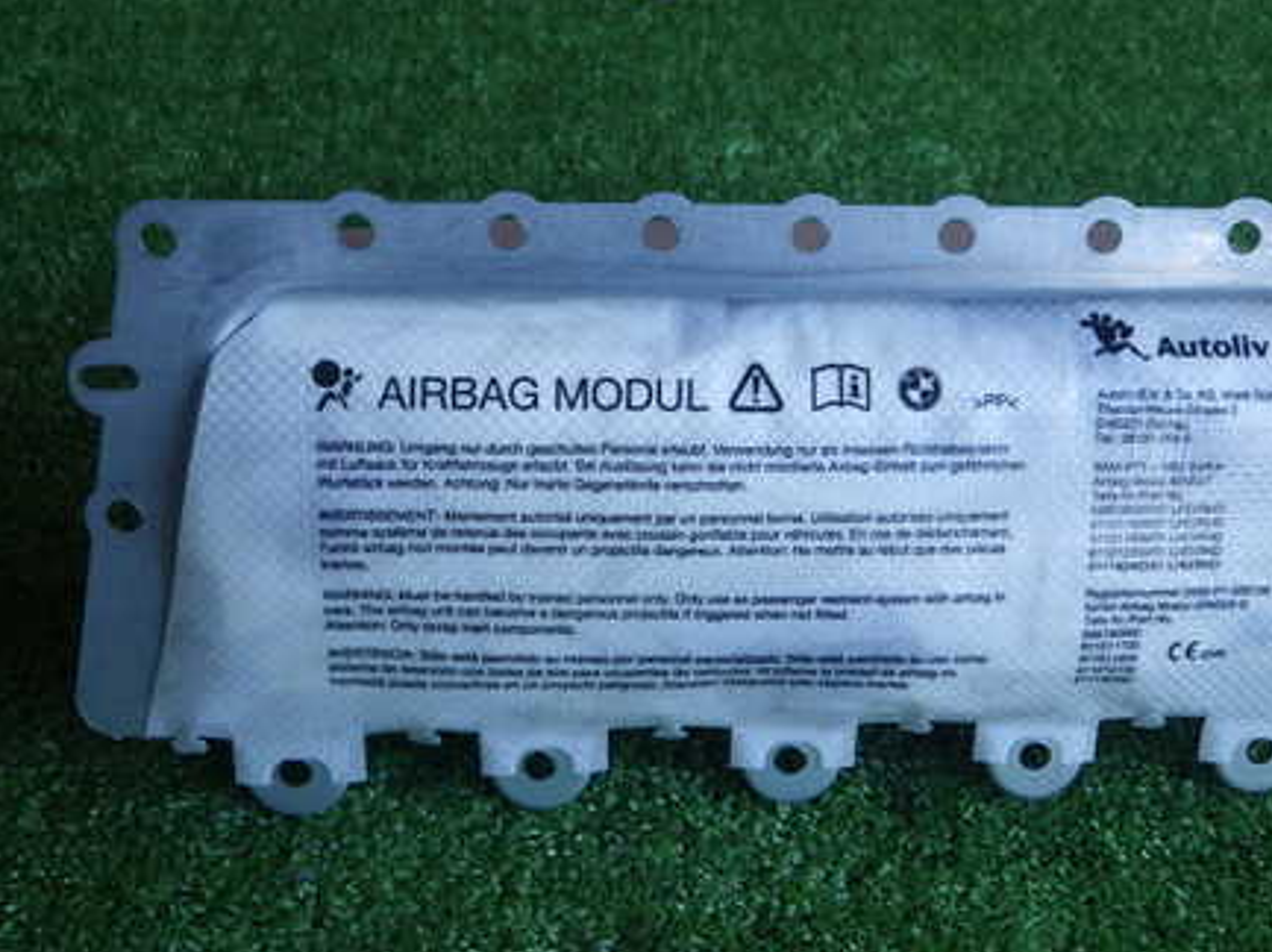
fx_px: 1579
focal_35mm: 43
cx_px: 758
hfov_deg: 43.7
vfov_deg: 33.5
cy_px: 414
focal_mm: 5.5
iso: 250
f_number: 2.3
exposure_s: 1/80
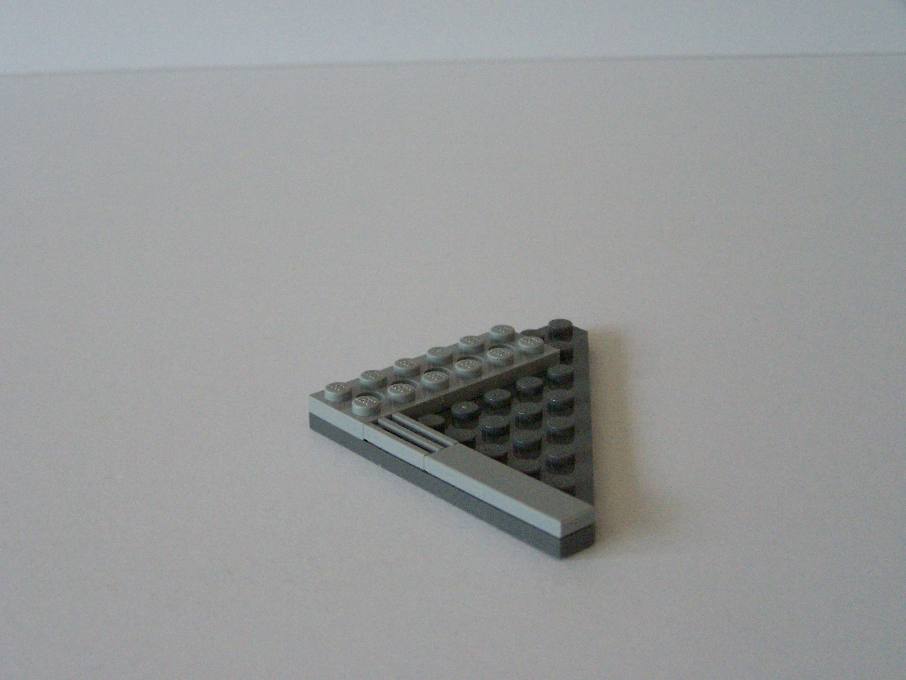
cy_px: 340
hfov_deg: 30.3
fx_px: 1675
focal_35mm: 64
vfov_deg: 22.9
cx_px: 453
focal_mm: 10.7
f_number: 3.2
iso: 400
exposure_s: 1/90
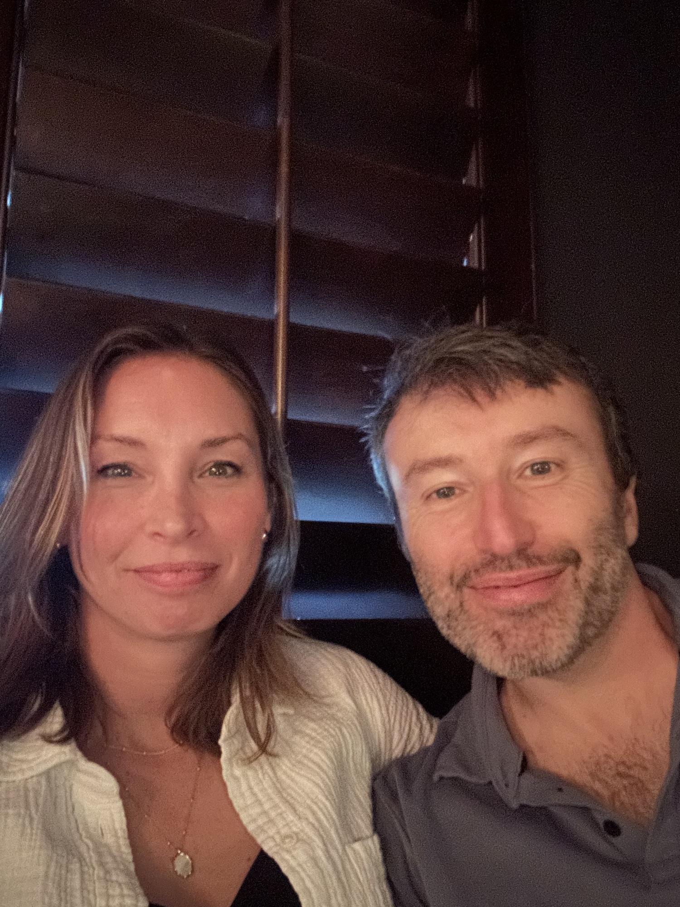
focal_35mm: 30
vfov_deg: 60.0
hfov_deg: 46.8
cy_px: 454
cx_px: 340
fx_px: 786
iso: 1250
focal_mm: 2.69
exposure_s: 1/4
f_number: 1.9
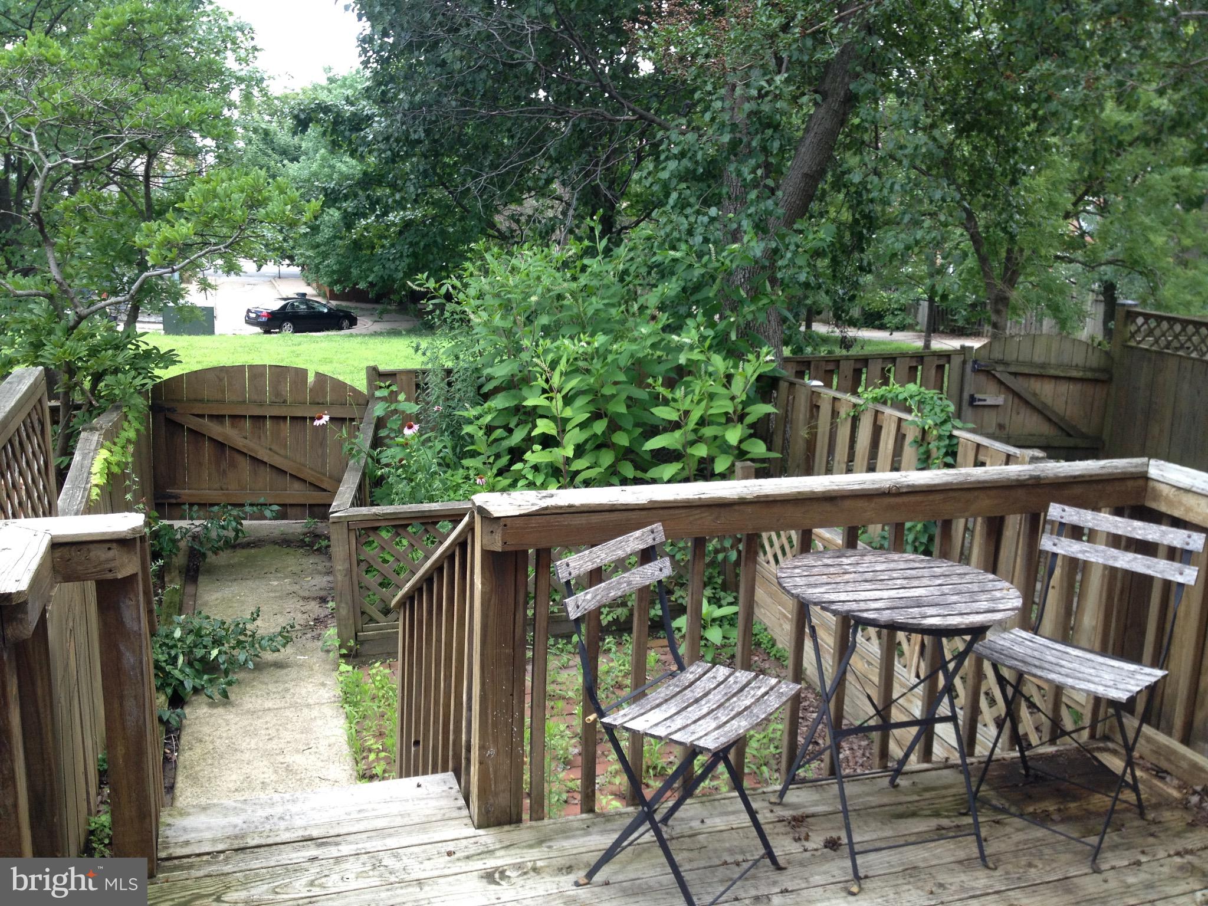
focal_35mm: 35
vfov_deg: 40.7
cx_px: 604
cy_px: 453
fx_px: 1221
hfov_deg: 52.6
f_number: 2.4
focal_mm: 4.28
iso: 80
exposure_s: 1/217
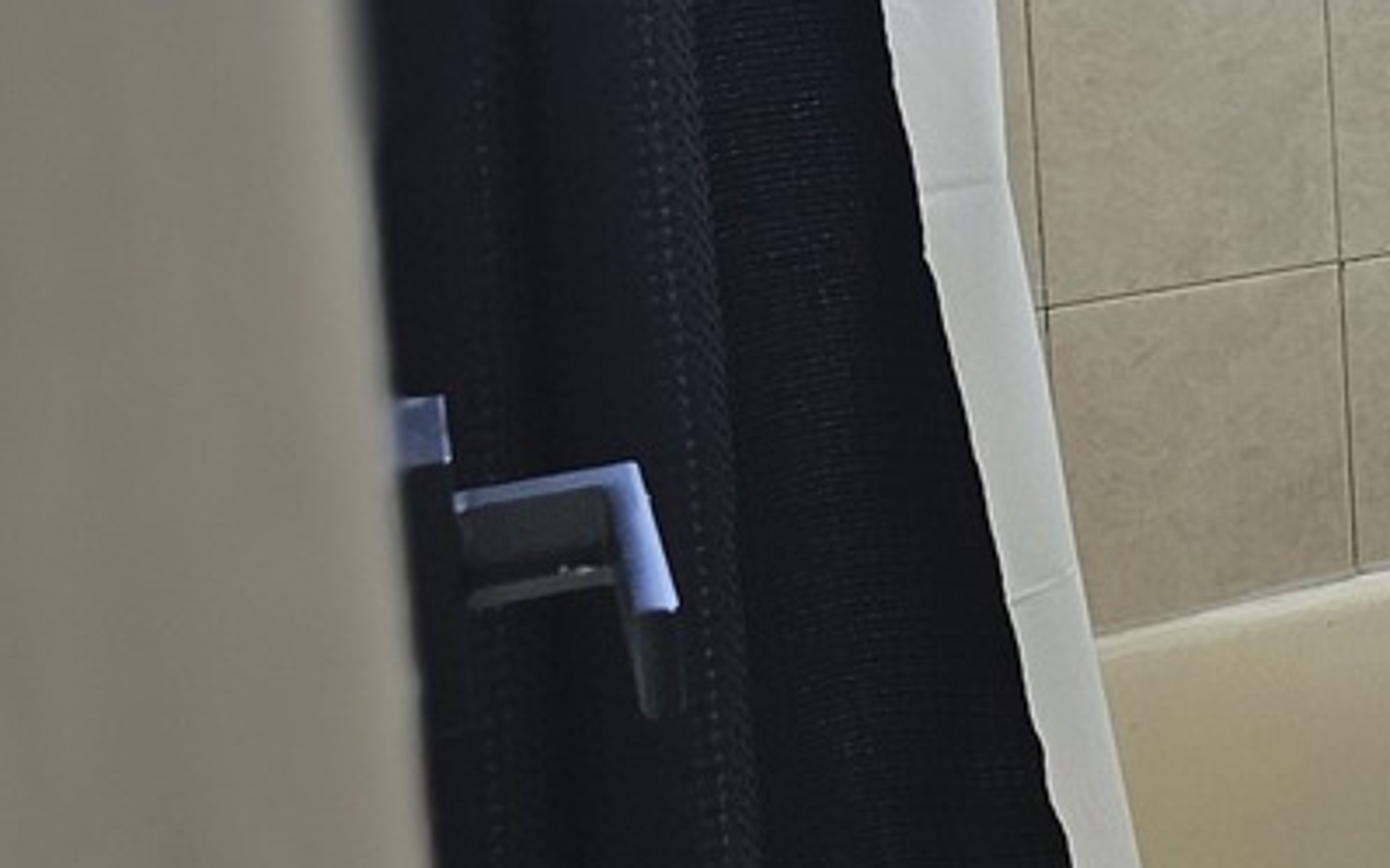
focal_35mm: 88
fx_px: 3332
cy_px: -300
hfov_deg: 18.8
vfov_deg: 14.2
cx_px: 2414
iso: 125
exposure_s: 1/120
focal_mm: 6.3
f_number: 1.7
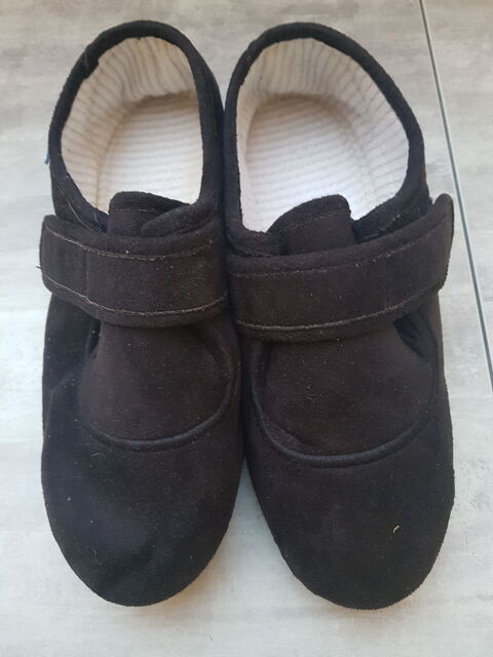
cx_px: 246
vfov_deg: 67.3
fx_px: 494
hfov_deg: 53.1
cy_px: 328
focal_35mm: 26
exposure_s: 1/10
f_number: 1.7
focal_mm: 4.2
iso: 250
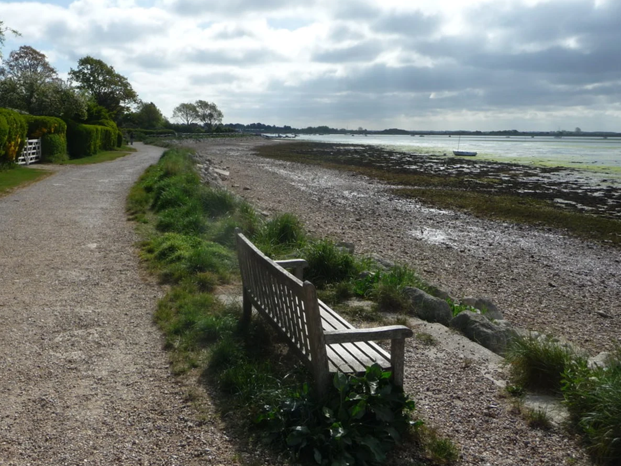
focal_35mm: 34
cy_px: 187
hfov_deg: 53.8
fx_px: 610
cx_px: 264
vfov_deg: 41.6
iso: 100
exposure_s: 1/400
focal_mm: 4.7
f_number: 8
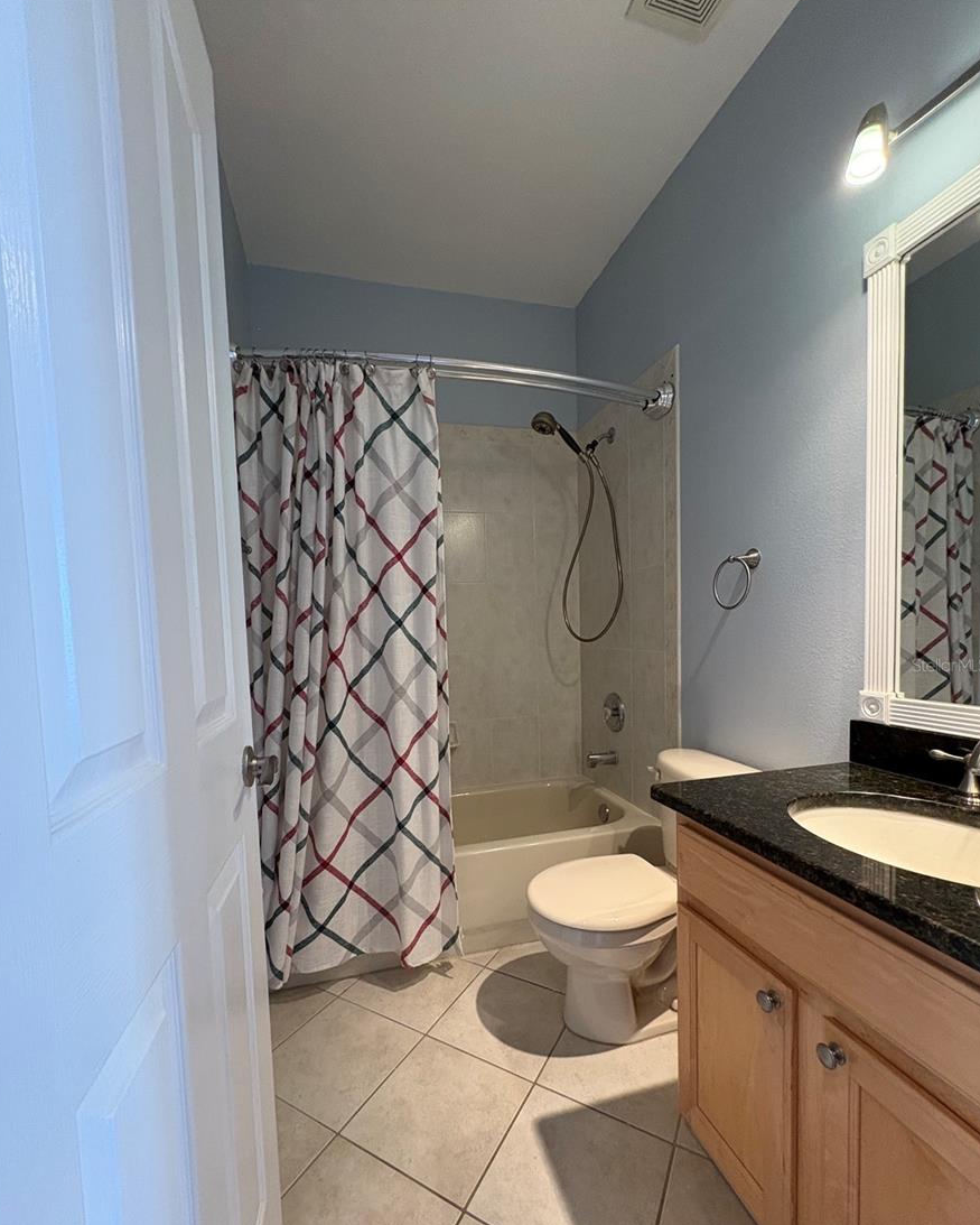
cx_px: 487
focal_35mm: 15
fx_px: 544
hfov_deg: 84.1
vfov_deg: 96.6
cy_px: 665
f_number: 2.2
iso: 400
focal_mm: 2.22
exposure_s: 1/60
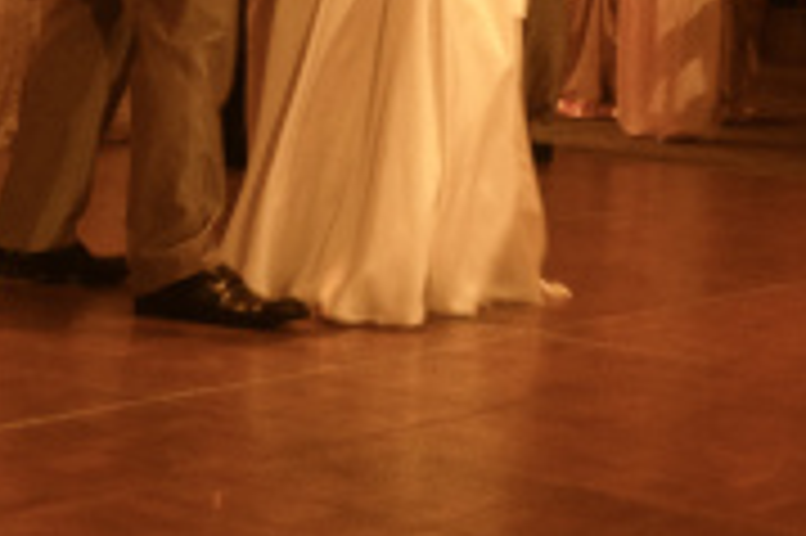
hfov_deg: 18.2
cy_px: -45
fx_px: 2505
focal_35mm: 112
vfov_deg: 12.0
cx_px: 252
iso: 200
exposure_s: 1/20
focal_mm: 4.12
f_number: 2.4
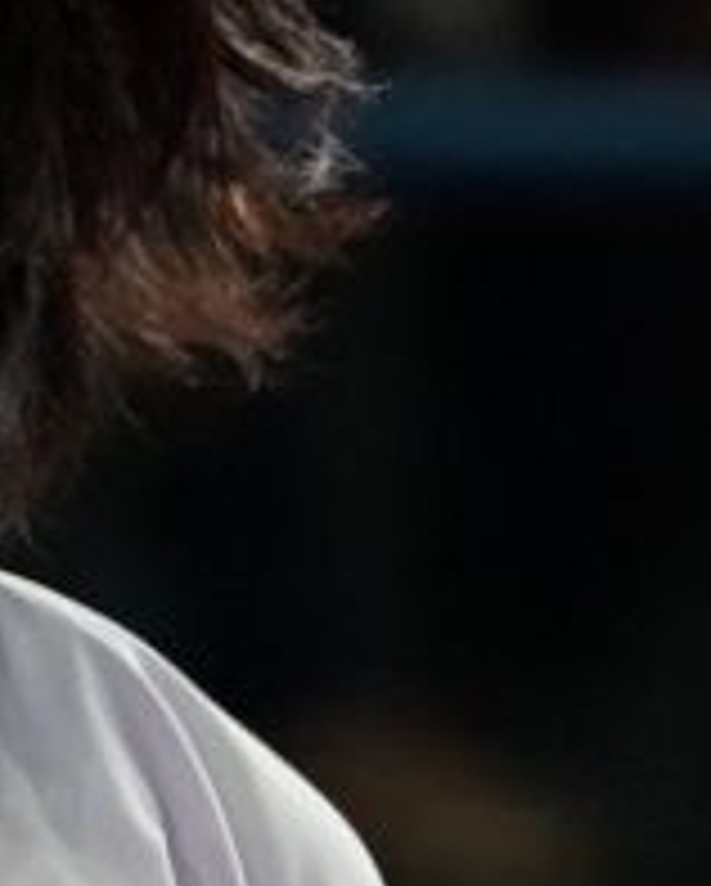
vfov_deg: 1.0
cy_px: 931
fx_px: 53393
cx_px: -2686
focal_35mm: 2033
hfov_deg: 0.8
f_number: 2.8
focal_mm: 158
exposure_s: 1/1000
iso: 1000
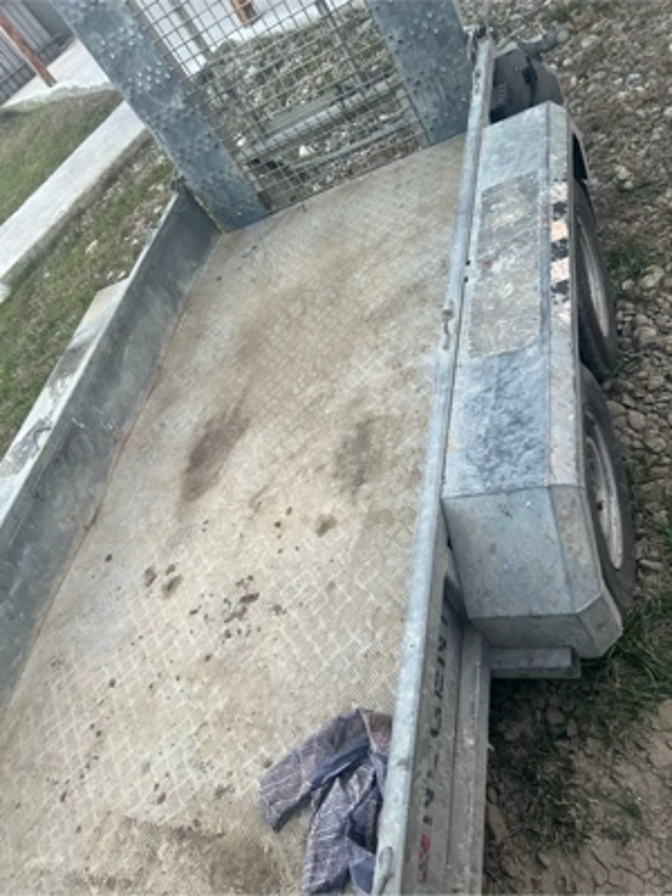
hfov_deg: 53.1
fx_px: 673
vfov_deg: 67.3
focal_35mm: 26
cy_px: 448
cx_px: 336
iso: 40
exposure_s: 1/100
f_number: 1.5
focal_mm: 5.7
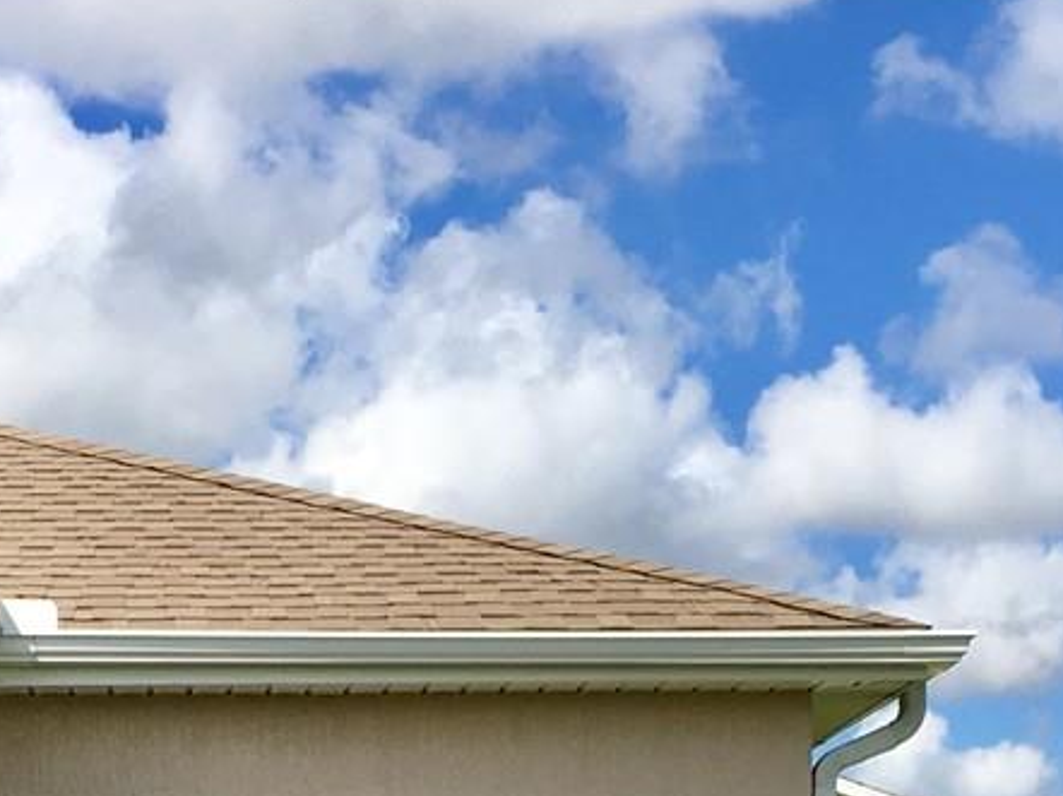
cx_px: 385
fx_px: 3223
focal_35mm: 105
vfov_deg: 12.8
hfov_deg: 18.7
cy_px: 1409
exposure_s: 1/2198
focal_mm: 4.15
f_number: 2.2
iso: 25
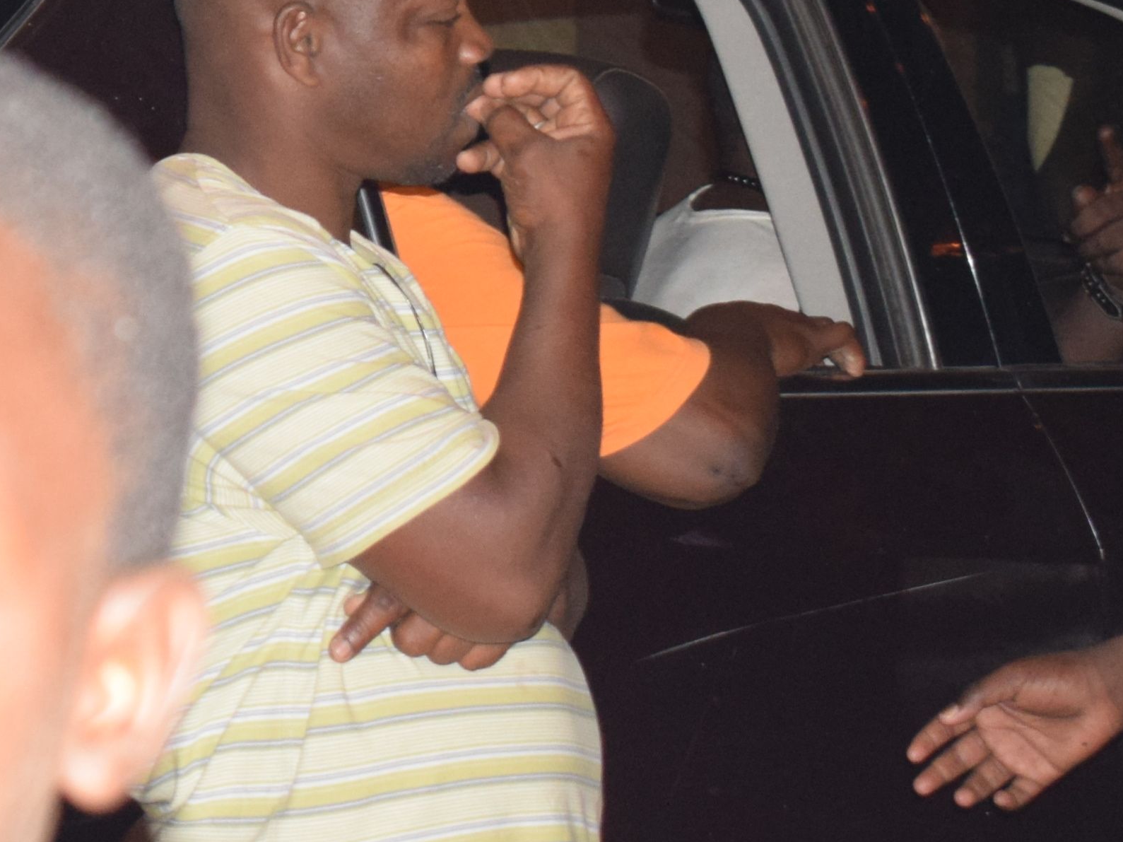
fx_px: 6714
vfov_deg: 7.1
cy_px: -175
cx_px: -689
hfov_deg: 9.2
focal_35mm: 207
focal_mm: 38
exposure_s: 1/60
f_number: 5.6
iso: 1250
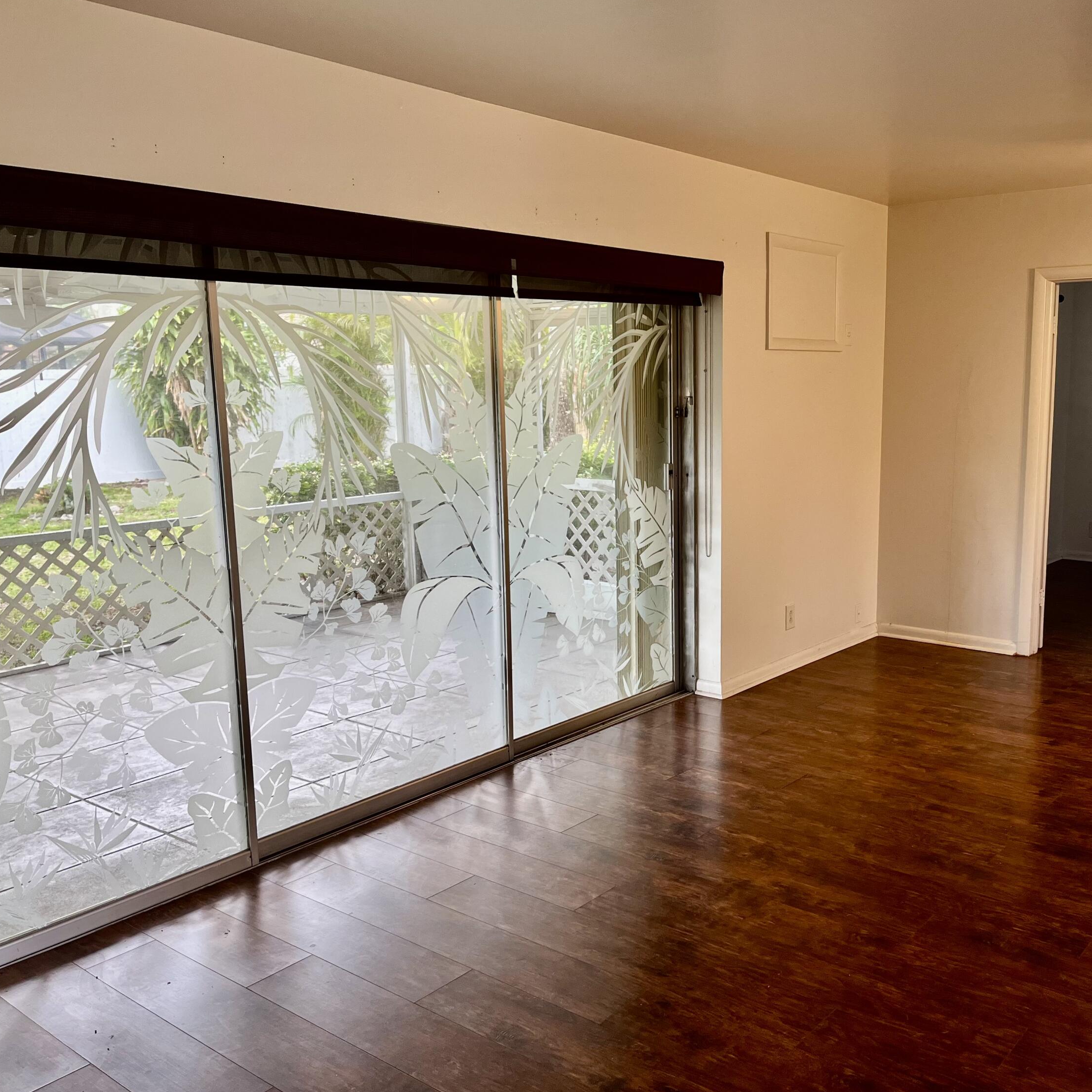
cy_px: 546
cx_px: 691
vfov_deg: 52.5
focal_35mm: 31
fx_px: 1106
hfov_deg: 51.9
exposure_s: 1/120
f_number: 1.6
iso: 100
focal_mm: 5.1
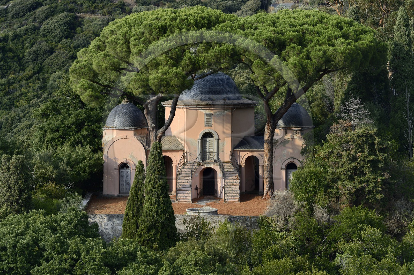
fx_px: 1494
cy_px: 138
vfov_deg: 10.5
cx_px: 207
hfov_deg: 15.8
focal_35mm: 130
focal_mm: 130
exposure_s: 1/200
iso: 200
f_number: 11
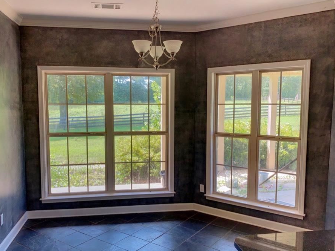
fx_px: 290
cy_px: 137
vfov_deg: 46.8
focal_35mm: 30
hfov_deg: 59.9
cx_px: 156
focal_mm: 4.25
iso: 32
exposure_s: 1/165
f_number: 1.8
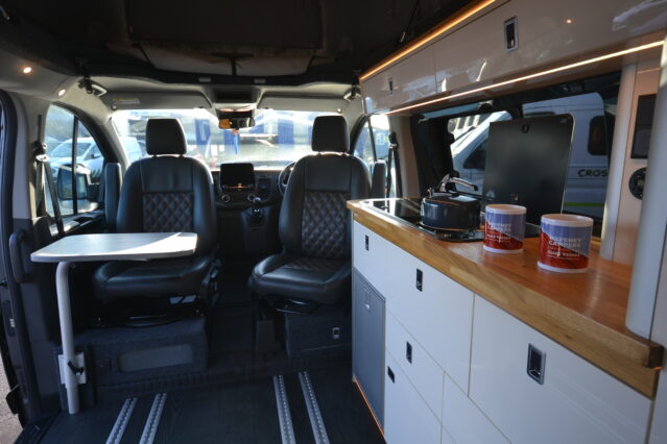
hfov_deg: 81.2
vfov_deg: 59.5
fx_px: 389
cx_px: 334
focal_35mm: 21
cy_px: 222
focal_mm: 14
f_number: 4.8
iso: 100
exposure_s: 1/30
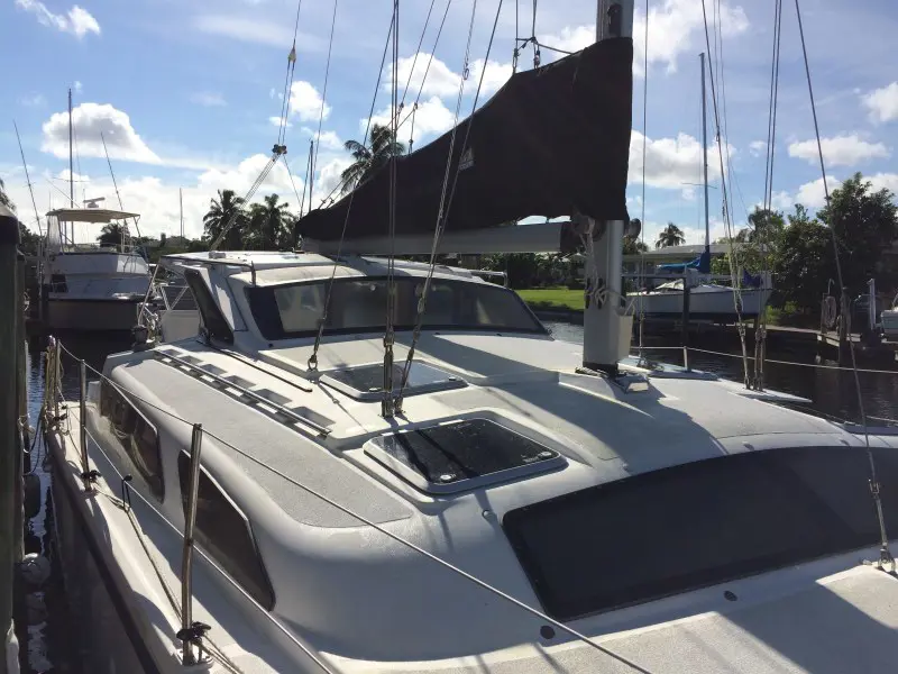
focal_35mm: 29
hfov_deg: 61.7
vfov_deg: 48.2
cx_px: 449
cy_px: 337
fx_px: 752
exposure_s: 1/4566
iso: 32
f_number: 2.2
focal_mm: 4.15
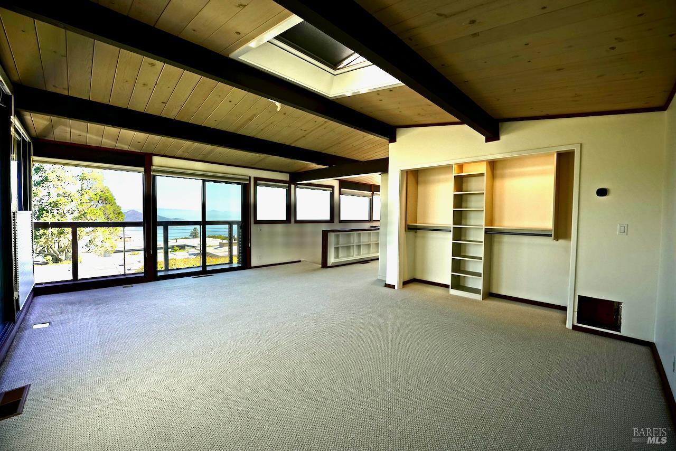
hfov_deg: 104.2
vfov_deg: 81.2
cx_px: 338
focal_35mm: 14
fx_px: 263
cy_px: 226
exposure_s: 1/640
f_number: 8
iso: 1000
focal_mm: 14
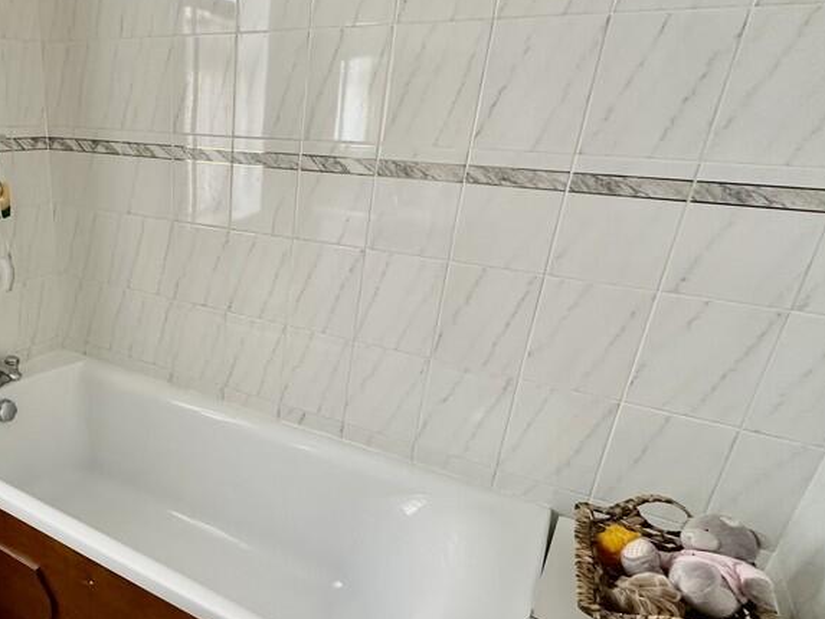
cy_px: 348
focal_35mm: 25
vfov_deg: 54.7
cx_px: 202
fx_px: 596
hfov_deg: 65.0
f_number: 2.2
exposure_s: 1/64
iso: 320
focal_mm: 2.22
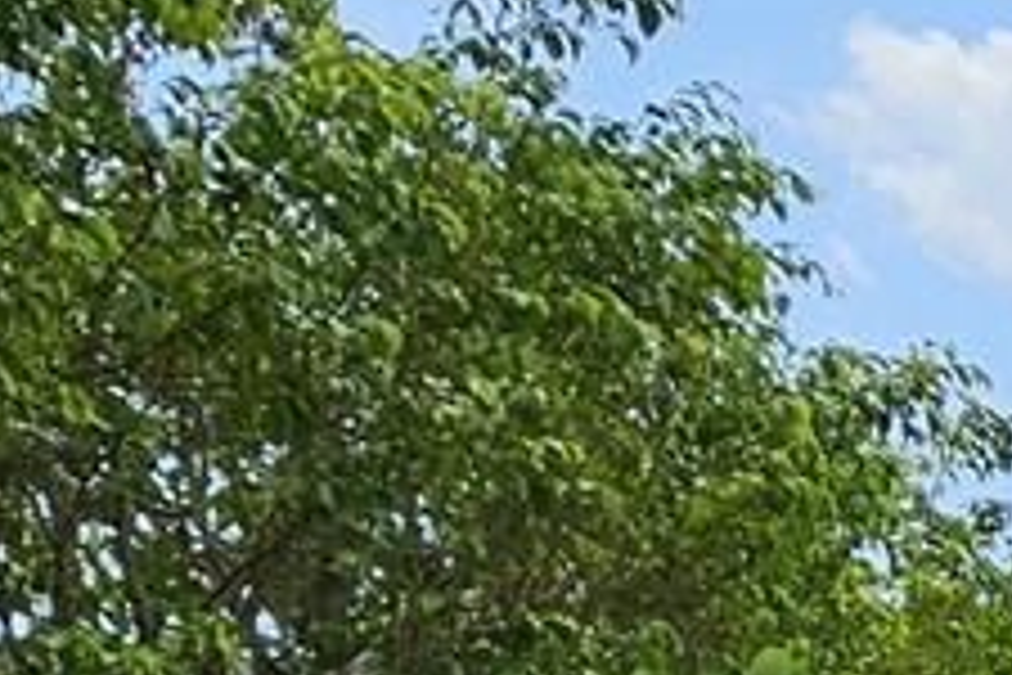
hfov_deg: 13.6
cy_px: 1449
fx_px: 2698
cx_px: 2577
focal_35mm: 96
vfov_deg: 12.2
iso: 50
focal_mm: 2.2
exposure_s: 1/1910
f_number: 2.2
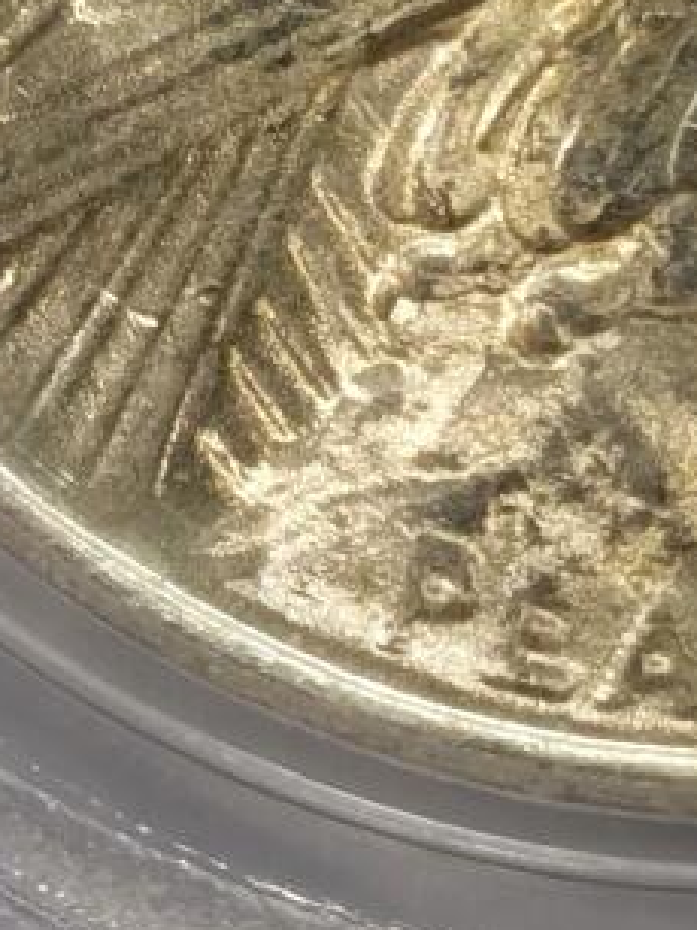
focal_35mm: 317
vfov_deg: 6.3
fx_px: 8516
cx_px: 752
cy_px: 330
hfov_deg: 4.7
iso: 80
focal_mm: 5.56
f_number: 16
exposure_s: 1/100
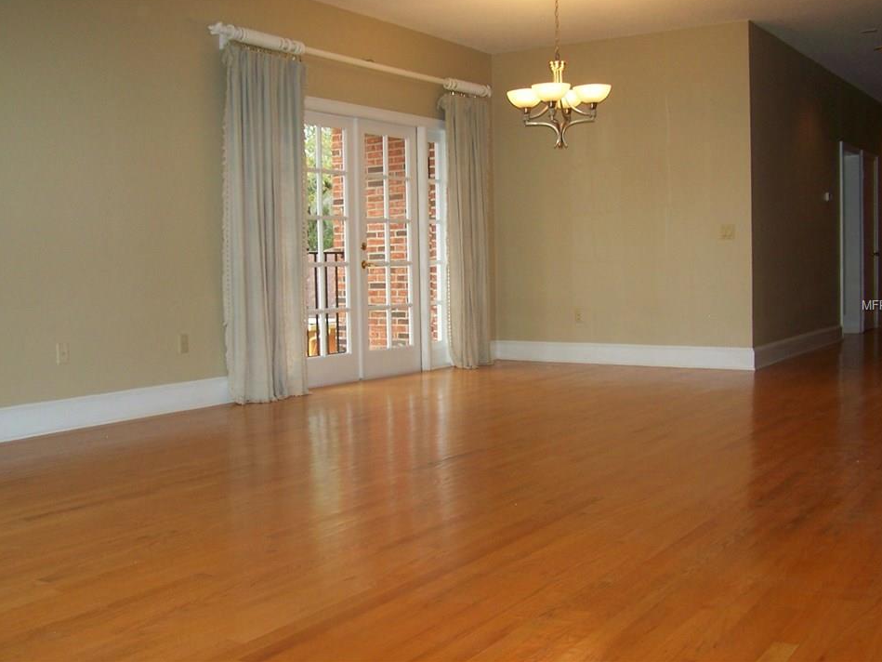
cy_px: 306
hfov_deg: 45.8
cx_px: 442
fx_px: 1045
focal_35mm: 41
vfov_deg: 35.1
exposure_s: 1/60
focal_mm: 6.3
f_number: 2.8
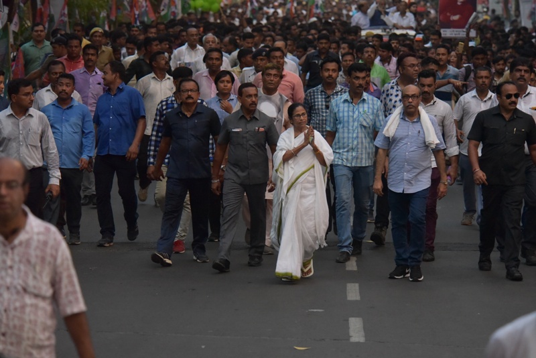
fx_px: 2681
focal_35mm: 180
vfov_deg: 7.6
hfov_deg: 11.4
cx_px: 268
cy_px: 179
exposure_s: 1/320
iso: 6400
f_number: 5
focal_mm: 180
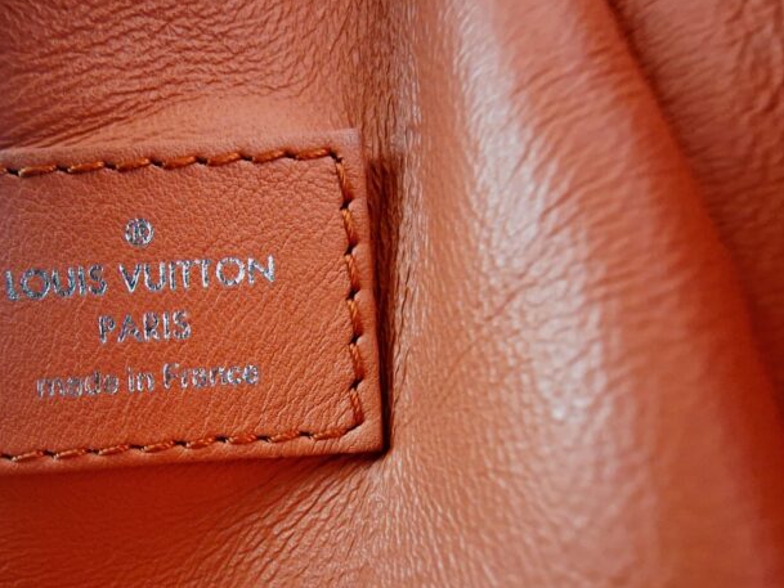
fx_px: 453
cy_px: 383
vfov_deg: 64.6
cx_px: 201
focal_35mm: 20
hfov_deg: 76.1
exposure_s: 1/25
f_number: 2.2
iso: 800
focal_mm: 2.2
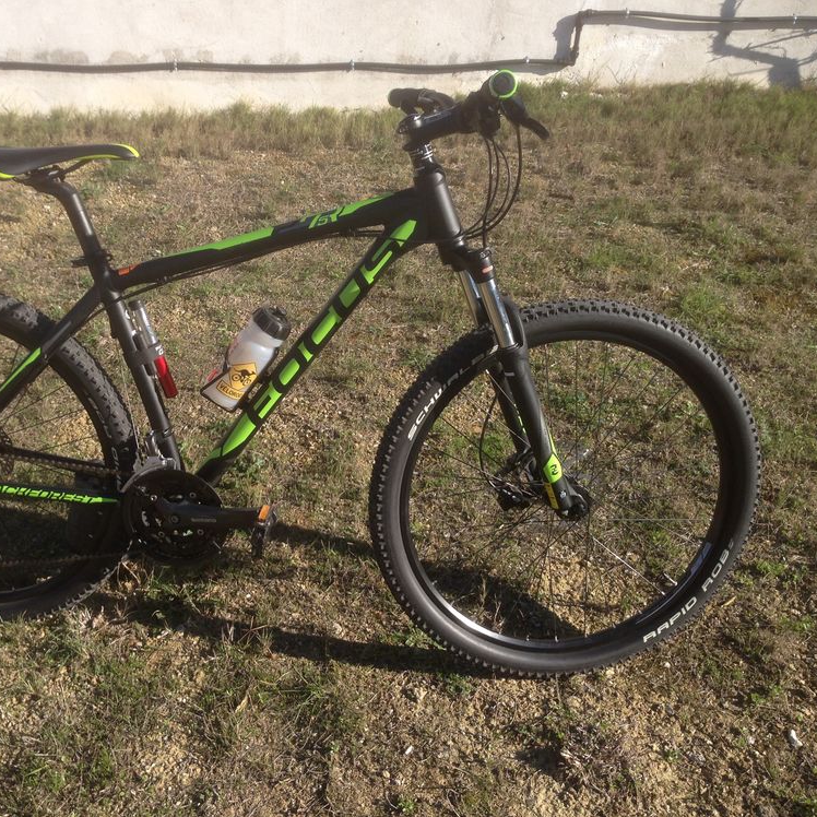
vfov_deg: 42.8
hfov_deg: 42.5
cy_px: 408
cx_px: 308
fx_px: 1041
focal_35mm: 39
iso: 50
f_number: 2.4
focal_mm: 4.12
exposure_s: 1/847
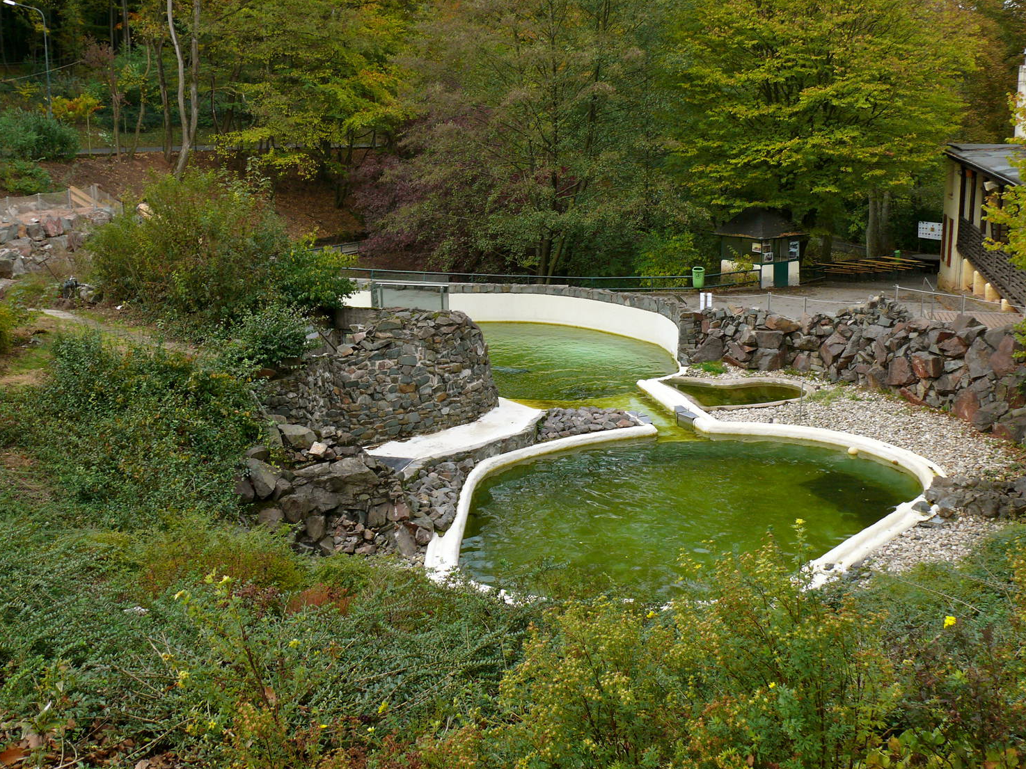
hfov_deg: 48.9
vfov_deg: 37.7
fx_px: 1126
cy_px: 370
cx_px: 554
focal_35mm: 38
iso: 100
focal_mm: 7.4
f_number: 4
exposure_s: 1/125
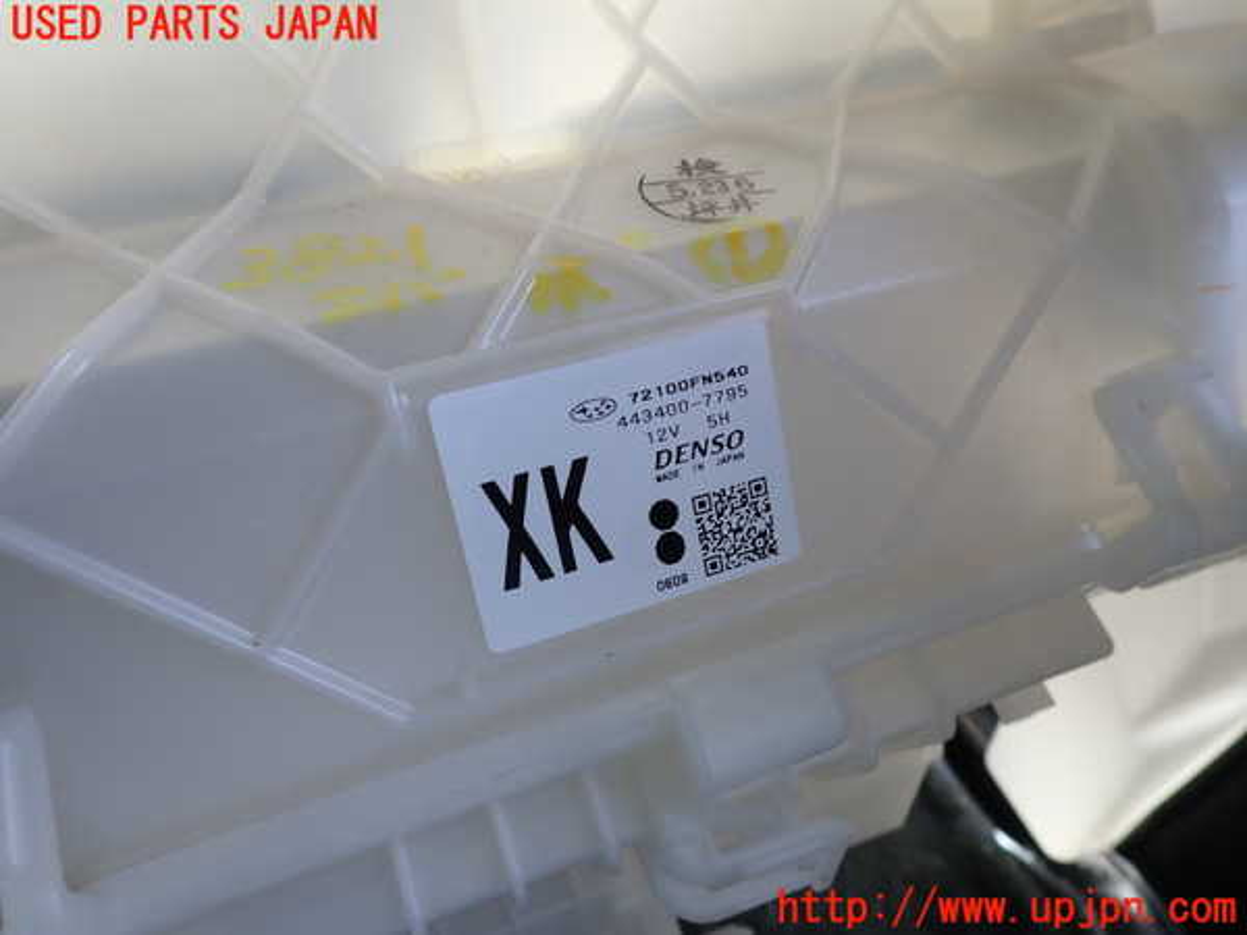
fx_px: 901
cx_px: 624
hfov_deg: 69.4
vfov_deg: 54.9
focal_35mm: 25
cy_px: 468
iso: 100
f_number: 2.8
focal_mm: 4.5
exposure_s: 1/125
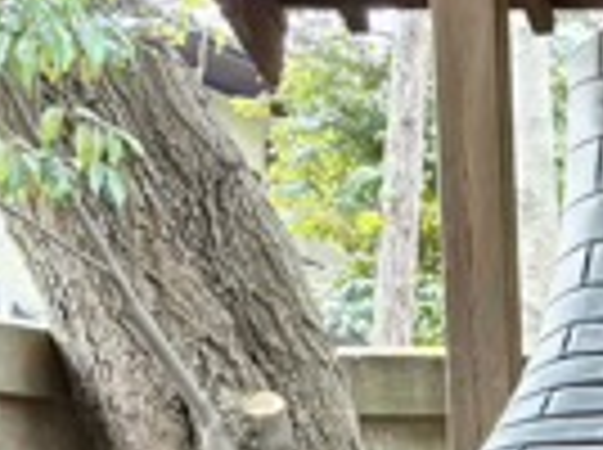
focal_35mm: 136
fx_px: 2365
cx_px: 1107
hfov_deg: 13.1
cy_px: 776
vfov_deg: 10.3
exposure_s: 1/60
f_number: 1.6
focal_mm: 5.96
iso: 160
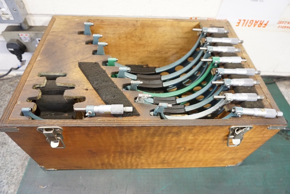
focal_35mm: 24
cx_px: 145
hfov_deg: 73.7
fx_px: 193
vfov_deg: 53.1
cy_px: 97
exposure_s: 1/100
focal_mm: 16
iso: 3200
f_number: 3.5
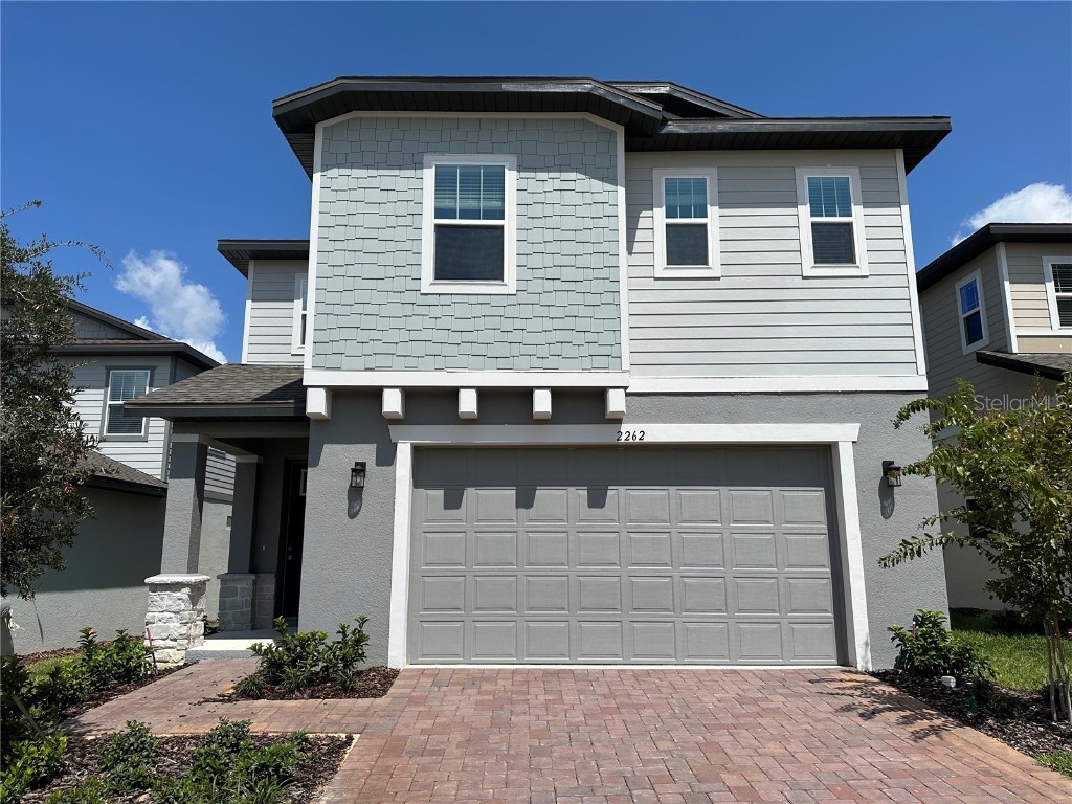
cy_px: 402
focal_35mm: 24
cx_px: 536
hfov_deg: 71.6
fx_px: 743
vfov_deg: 56.8
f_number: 1.78
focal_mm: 6.86
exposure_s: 1/9709
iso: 80
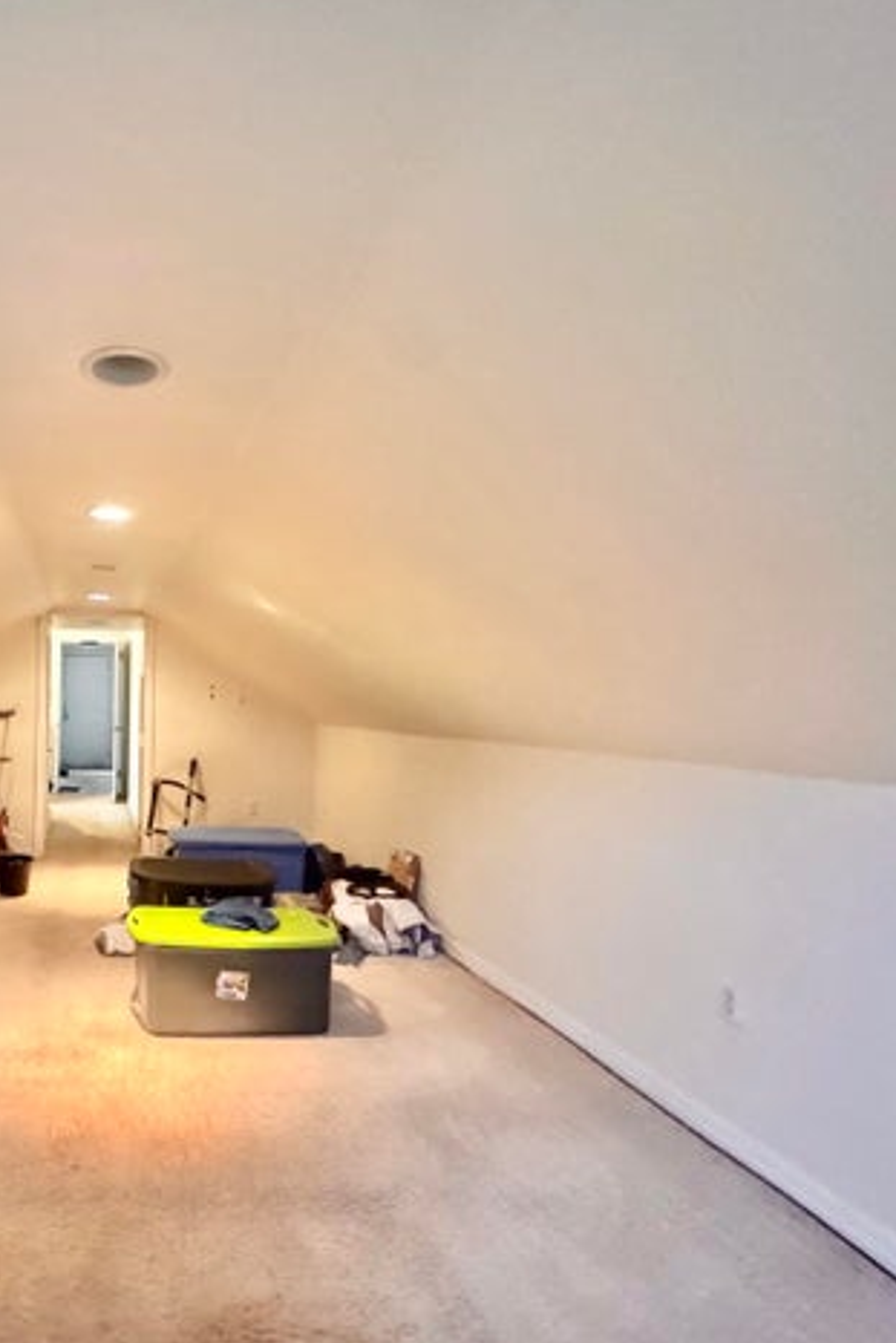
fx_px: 746
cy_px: 677
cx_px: 115
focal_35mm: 20
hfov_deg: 55.1
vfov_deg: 84.0
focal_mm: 2.22
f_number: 2.2
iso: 1250
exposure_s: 1/60
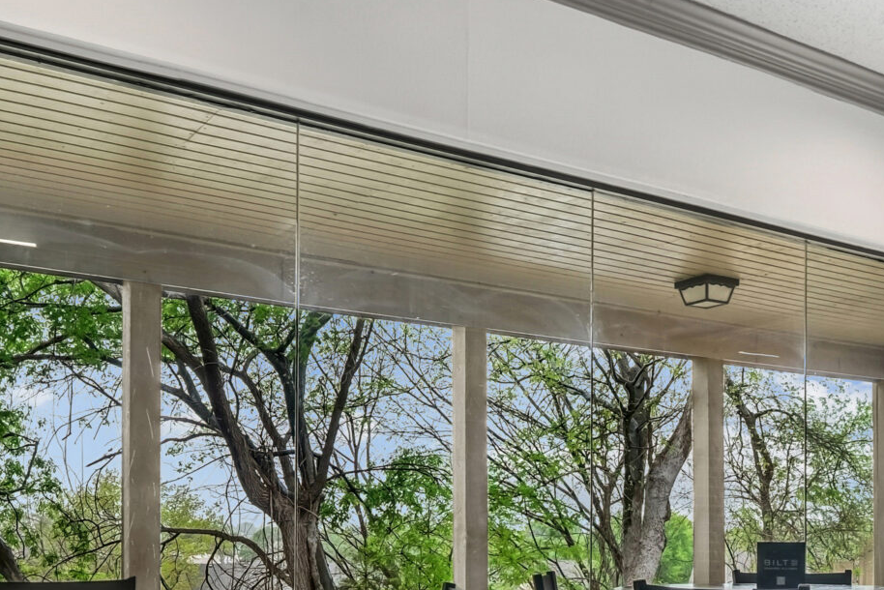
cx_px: 502
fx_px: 1032
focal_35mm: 42
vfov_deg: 29.9
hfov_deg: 46.3
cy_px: 581
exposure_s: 1/2.5
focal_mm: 10
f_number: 8
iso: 160
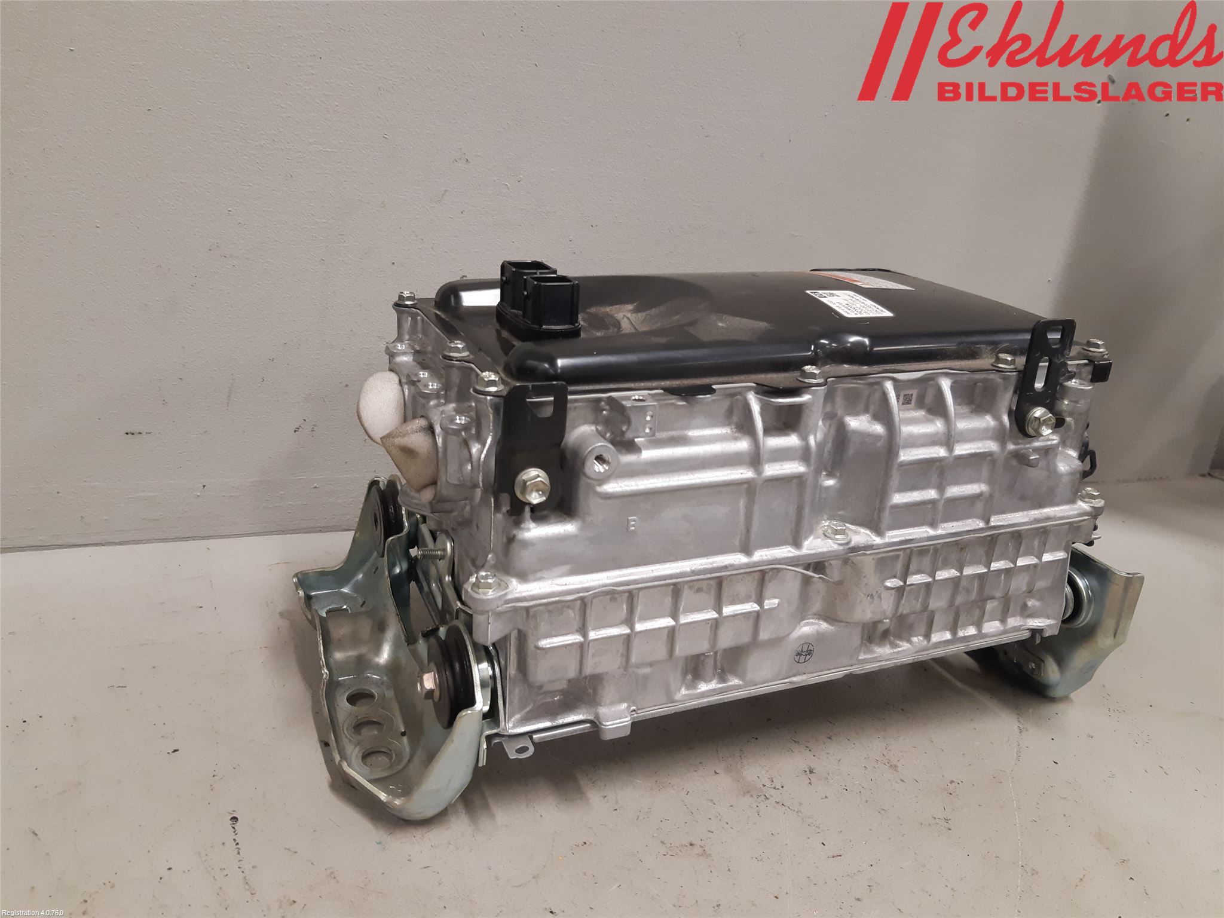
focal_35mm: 26
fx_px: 919
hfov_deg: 67.3
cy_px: 459
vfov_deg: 53.1
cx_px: 612
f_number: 1.7
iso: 200
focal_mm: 3.93
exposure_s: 1/50
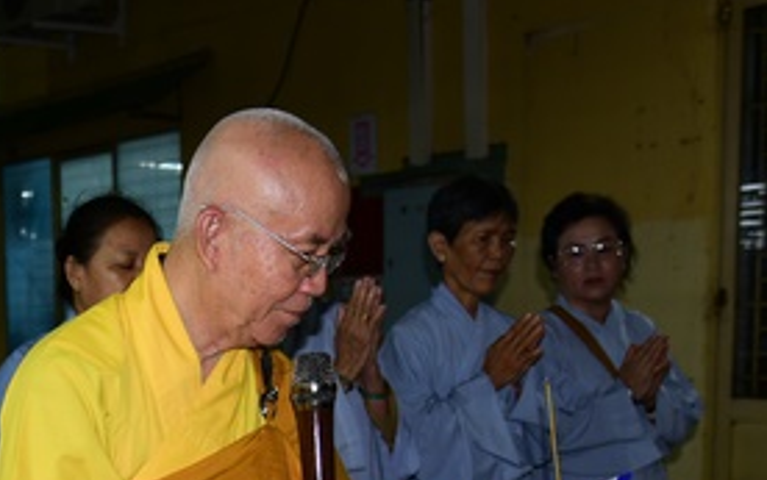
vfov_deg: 17.6
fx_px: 1506
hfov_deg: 27.5
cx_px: 64
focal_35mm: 72
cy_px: 502
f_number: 4
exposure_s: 1/60
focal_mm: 30
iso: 320
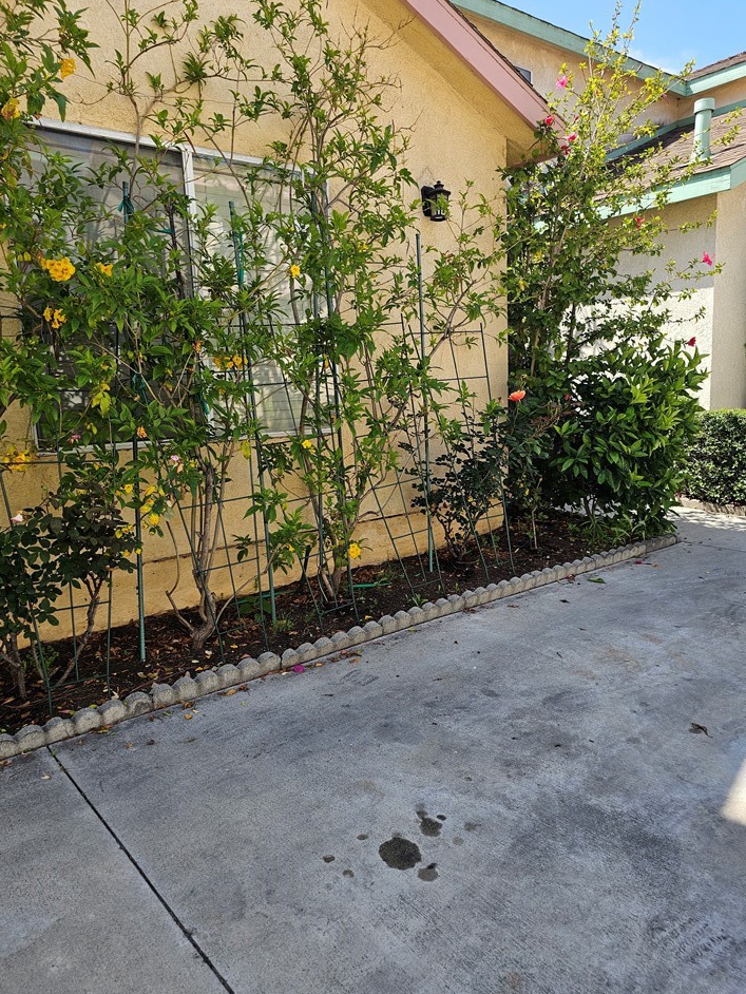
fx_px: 718
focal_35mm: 25
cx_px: 368
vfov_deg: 69.4
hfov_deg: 54.9
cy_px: 510
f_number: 1.7
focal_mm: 6.3
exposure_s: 1/273
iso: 10
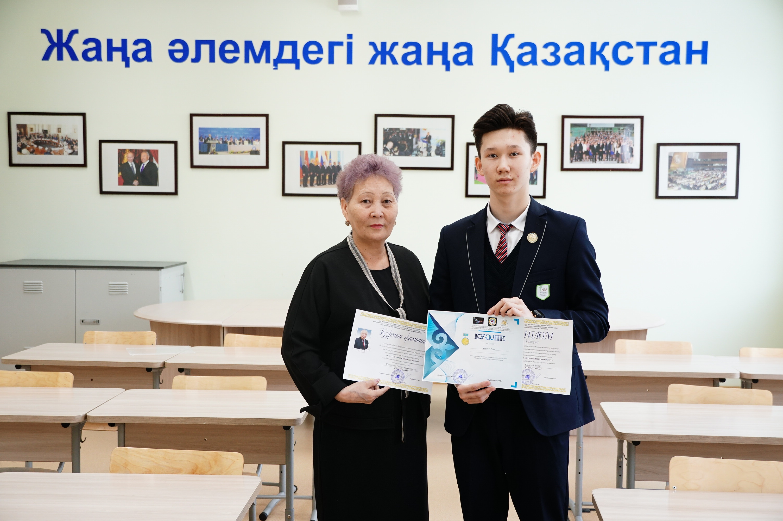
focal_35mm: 48
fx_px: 1043
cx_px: 392
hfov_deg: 41.1
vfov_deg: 28.0
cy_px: 260
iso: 640
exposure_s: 1/100
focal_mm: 32
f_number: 4.5
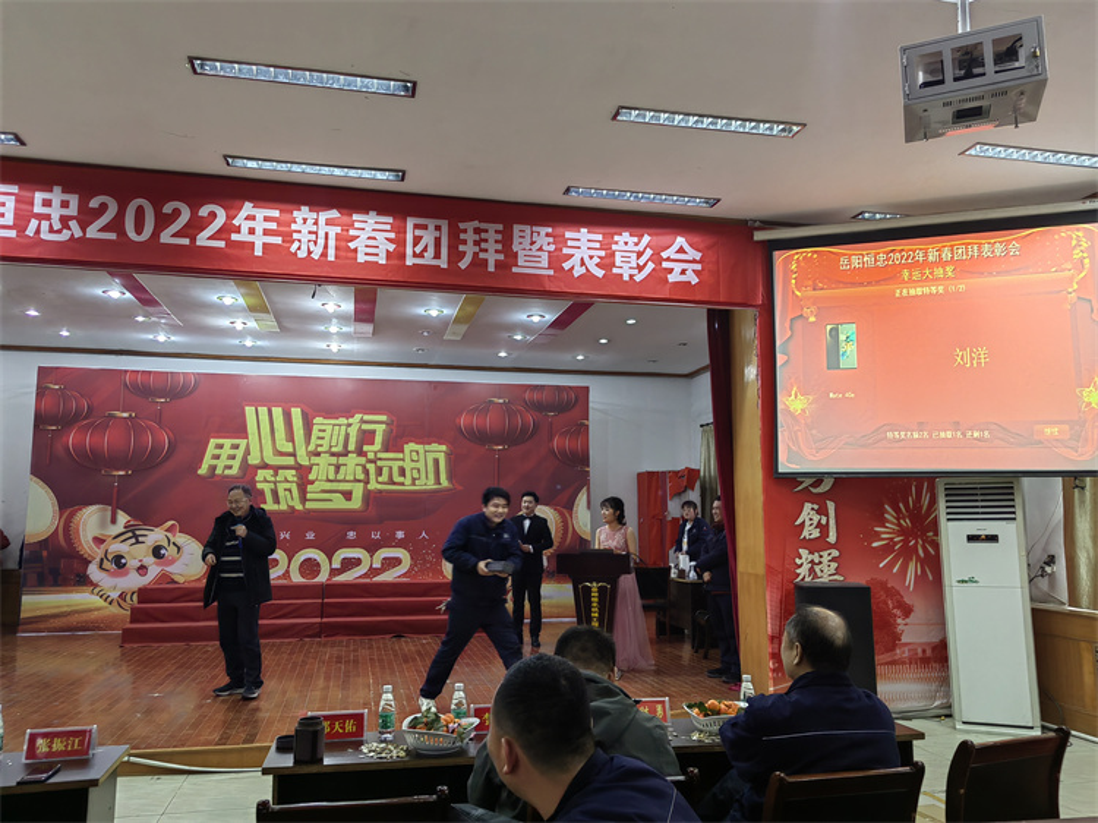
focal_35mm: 27
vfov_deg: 51.3
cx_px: 549
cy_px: 412
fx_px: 856
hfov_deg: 65.3
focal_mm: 5.52
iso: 320
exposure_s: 1/100
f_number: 1.9
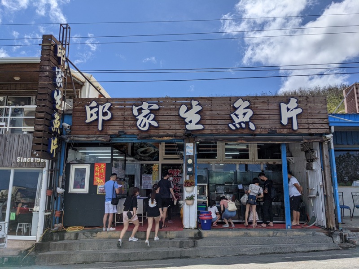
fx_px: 280
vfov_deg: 51.4
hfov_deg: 65.3
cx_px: 180
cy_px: 134
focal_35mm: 27
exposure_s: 1/11765
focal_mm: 4.38
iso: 79
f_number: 1.73
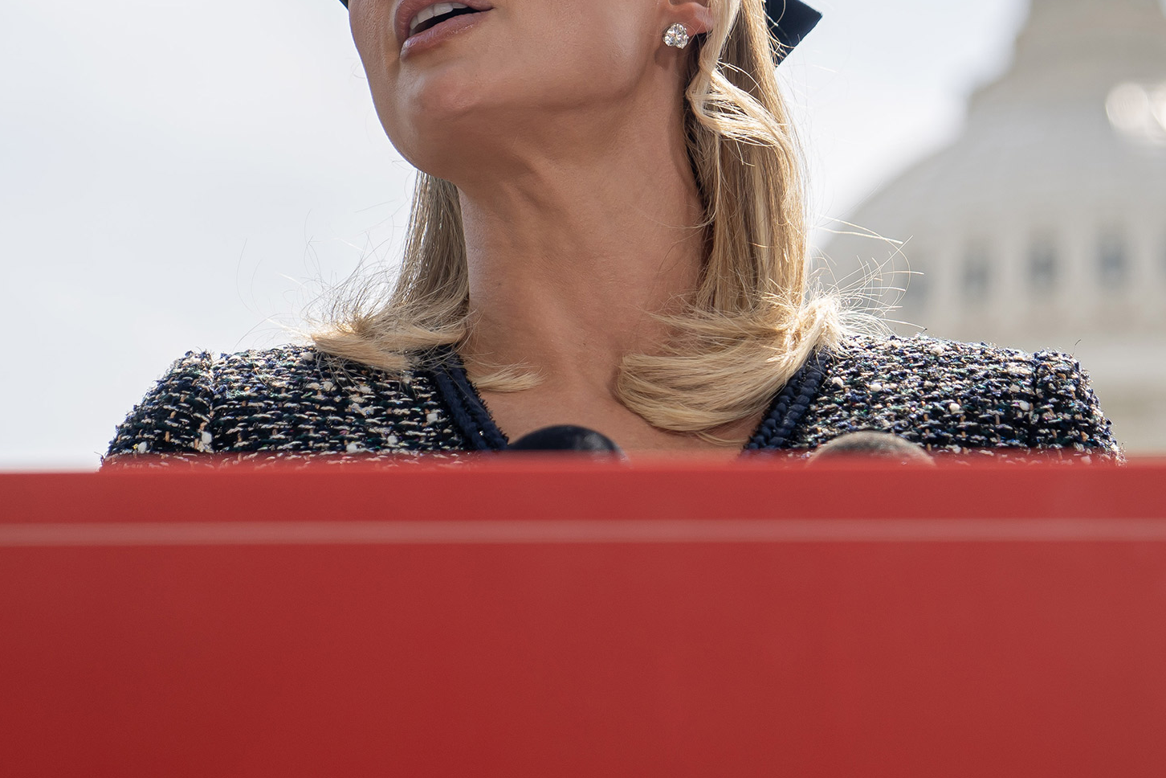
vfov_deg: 8.8
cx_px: 716
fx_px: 5052
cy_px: 543
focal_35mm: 156
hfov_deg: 13.2
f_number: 2.8
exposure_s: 1/1600
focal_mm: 59
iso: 100
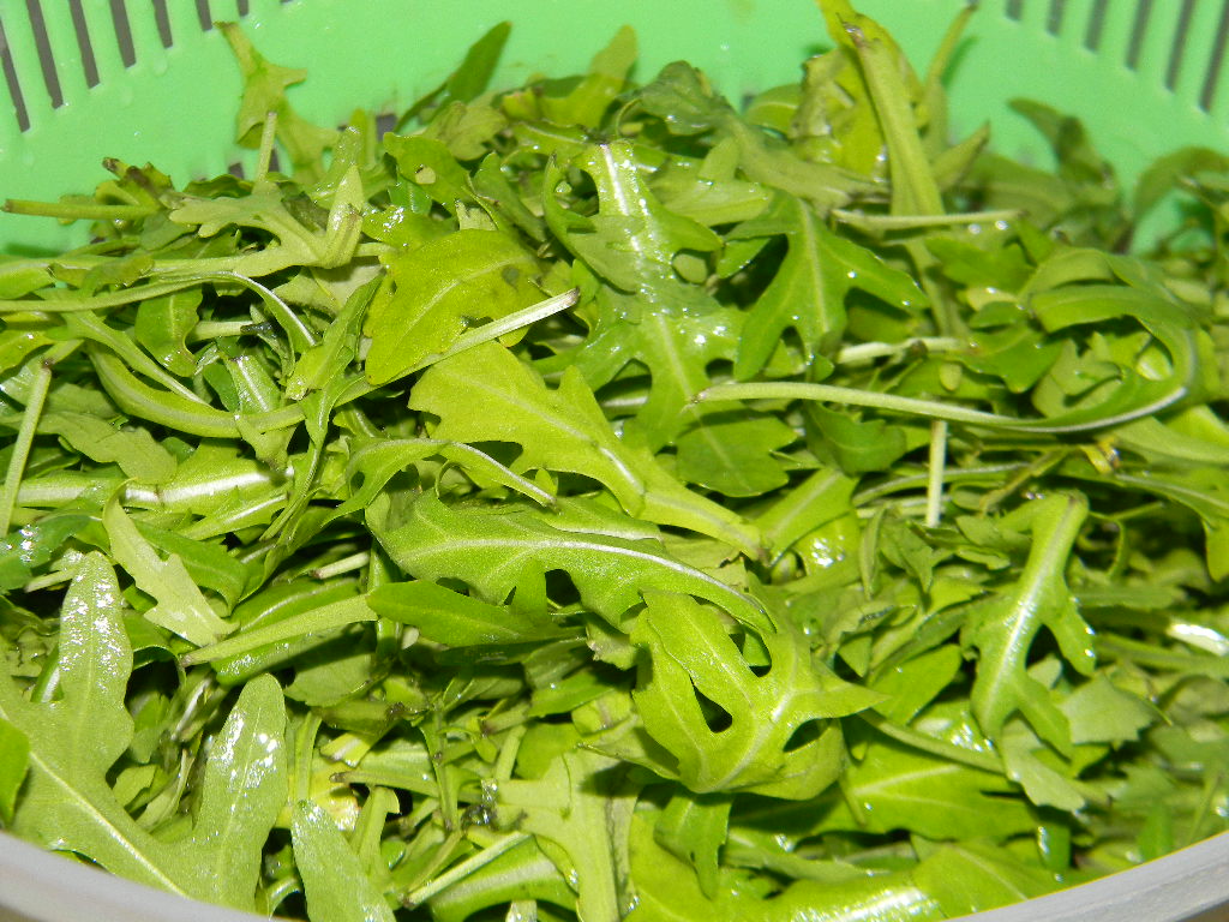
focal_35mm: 83
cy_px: 461
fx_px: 2947
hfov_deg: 23.6
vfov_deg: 17.8
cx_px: 614
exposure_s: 1/30
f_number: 4.5
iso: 200
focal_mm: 15.1
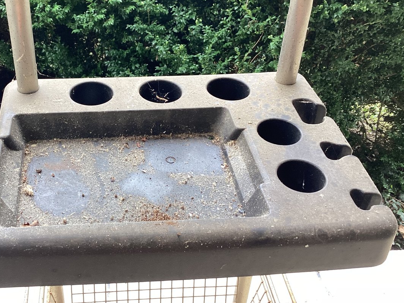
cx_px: 129
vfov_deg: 32.8
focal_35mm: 44
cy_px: 132
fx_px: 514
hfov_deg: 42.3
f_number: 2.4
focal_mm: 3.3
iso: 80
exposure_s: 1/100
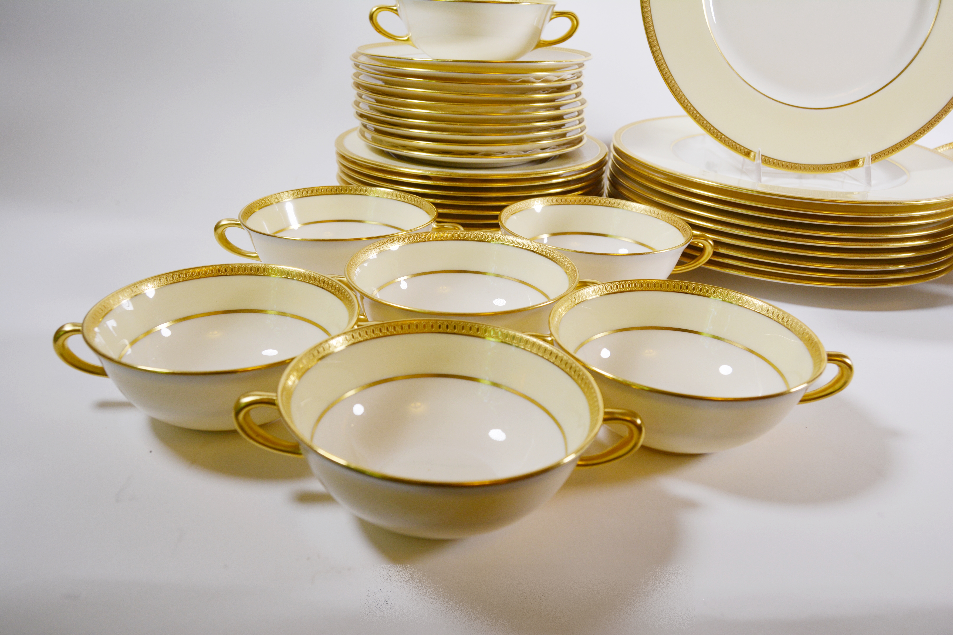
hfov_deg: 61.9
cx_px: 476
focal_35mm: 30
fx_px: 794
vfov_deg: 43.6
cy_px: 318
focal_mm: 20
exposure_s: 1/125
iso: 220
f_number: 5.6
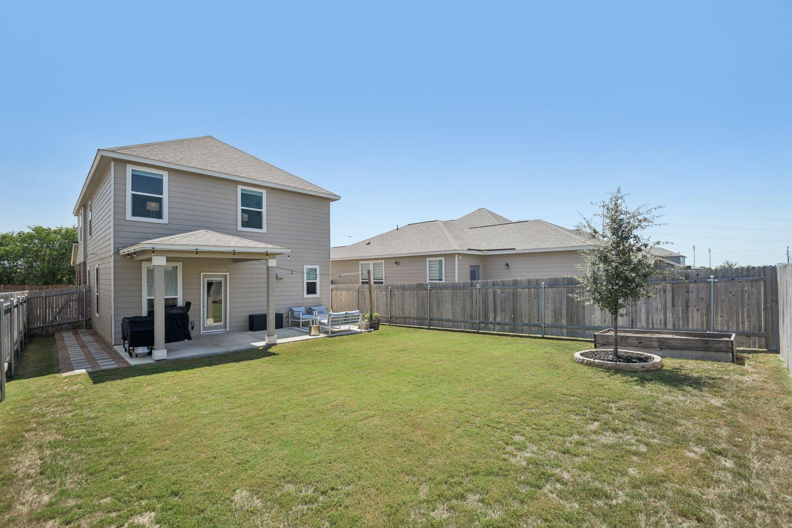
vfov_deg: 77.3
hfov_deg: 100.4
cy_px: 264
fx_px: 330
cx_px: 396
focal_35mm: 15
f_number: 8
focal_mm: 10
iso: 400
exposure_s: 1/800
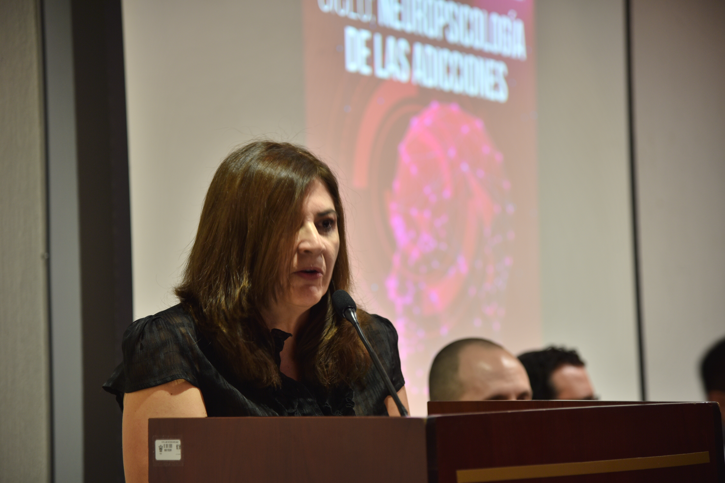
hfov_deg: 19.5
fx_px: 2114
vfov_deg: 13.0
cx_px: 362
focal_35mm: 105
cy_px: 242
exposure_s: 1/6
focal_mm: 105
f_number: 4
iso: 250
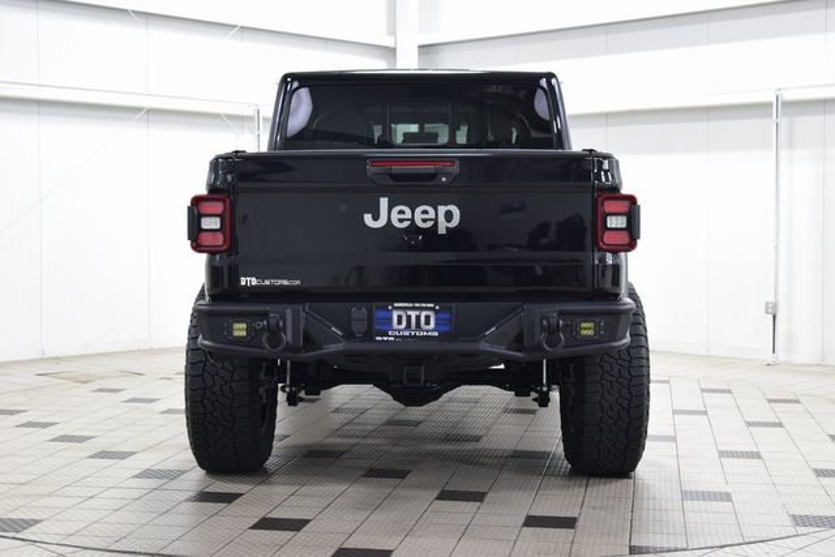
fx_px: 1322
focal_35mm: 57
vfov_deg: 23.8
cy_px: 278
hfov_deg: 35.0
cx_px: 418
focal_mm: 38
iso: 1100
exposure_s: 1/15
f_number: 6.3
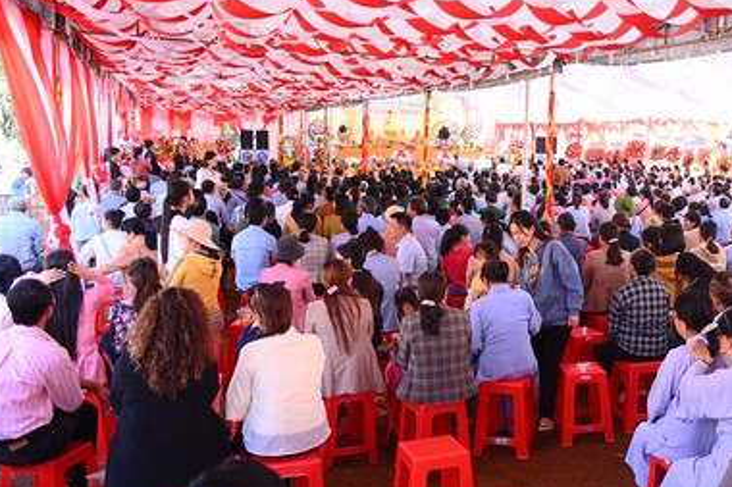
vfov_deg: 32.6
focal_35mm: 41
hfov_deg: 44.8
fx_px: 833
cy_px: 218
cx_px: 597
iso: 1600
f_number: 4.5
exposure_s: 1/250
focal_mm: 24
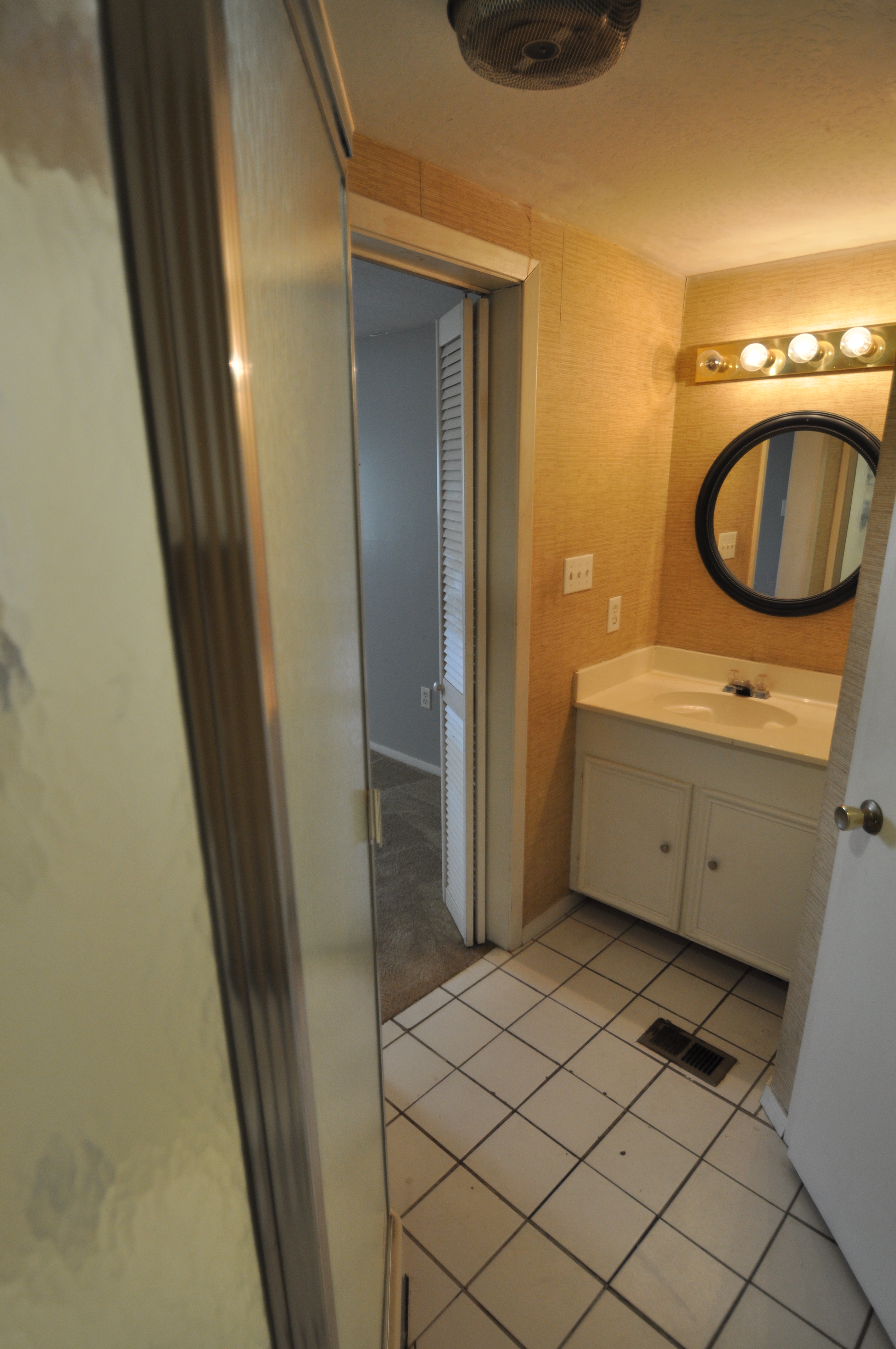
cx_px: 448
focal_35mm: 18
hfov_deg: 67.2
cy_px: 674
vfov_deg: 90.1
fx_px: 674
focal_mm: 12
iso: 400
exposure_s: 1/60
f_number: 4
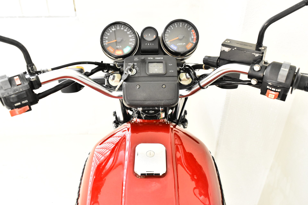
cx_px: 154
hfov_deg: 55.1
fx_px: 295
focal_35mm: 34
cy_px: 102
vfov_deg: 38.4
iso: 5000
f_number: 6.3
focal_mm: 23
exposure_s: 1/160
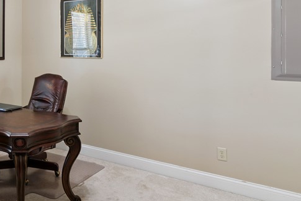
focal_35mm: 38
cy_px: 64
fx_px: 318
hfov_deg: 46.1
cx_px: 34
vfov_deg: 34.7
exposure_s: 1/2.5
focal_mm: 17
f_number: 8
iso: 250
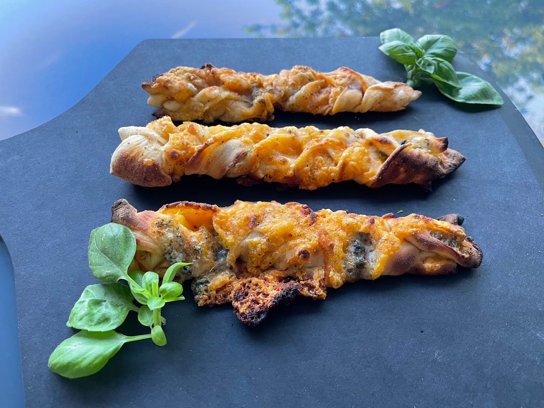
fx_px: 409
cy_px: 204
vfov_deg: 53.1
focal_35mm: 26
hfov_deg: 67.3
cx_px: 272
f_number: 1.6
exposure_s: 1/60
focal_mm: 4.2
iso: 160
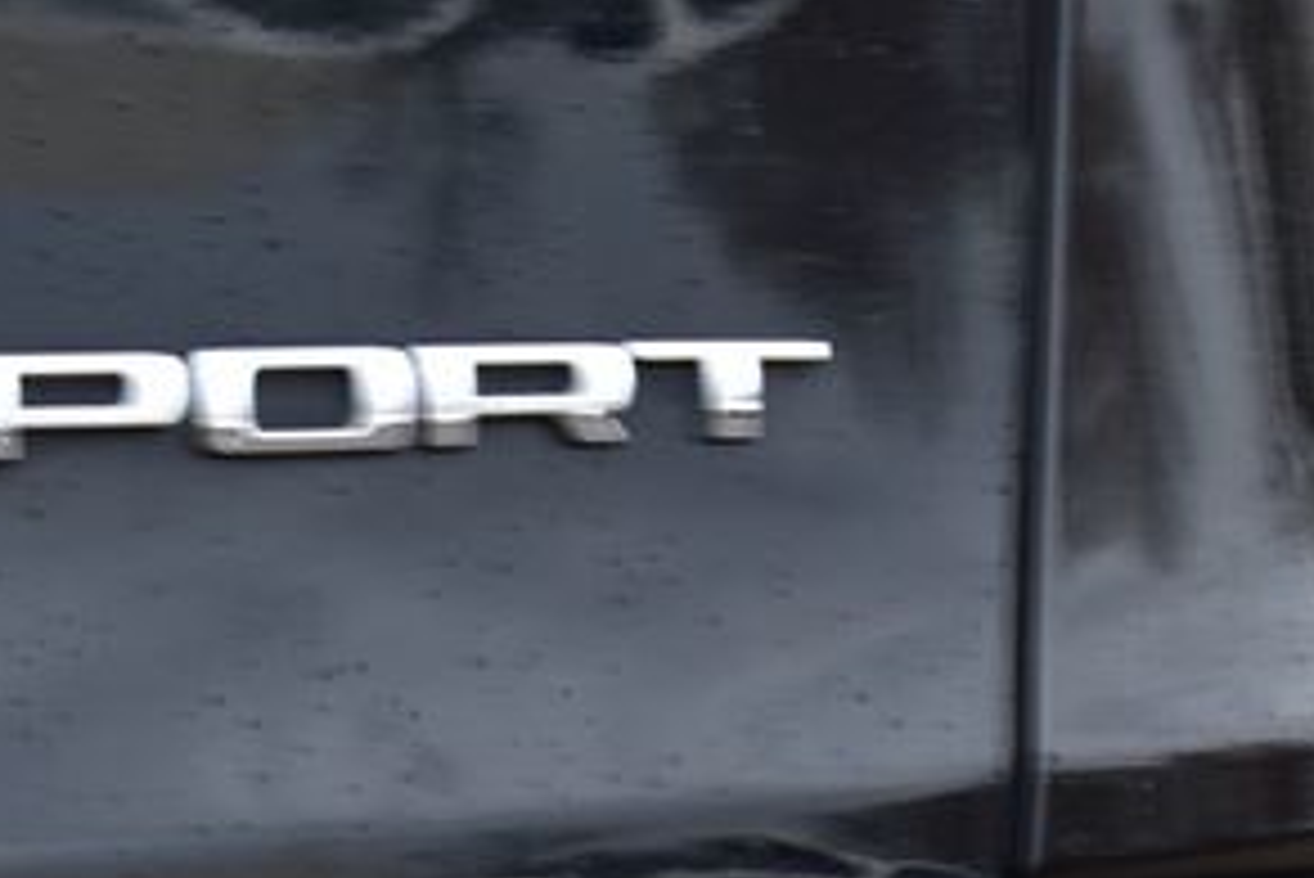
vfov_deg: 8.0
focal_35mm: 171
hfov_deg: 12.0
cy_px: 770
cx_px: 765
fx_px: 6244
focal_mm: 52
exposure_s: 1/15
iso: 450
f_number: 6.3
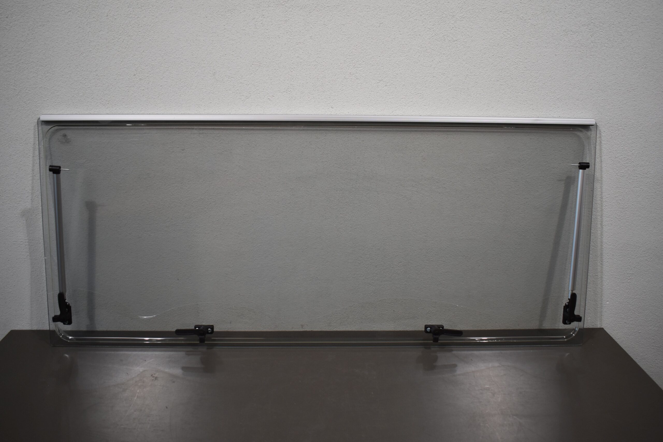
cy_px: 221
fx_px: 608
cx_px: 332
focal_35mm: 33
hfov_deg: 57.2
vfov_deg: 40.0
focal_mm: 22
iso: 450
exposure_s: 1/250
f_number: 3.8
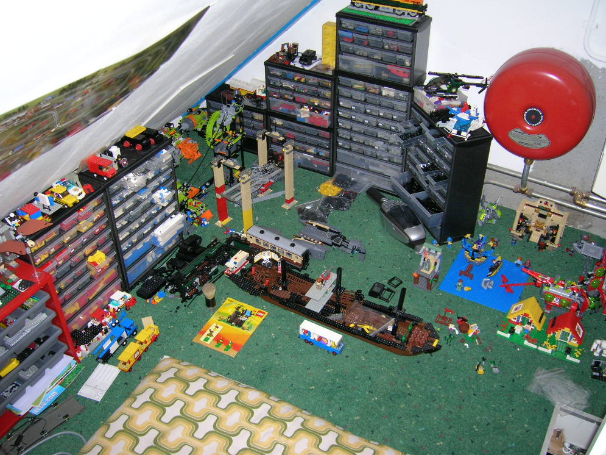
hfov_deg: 52.6
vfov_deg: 40.7
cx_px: 311
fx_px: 613
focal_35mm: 35
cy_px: 221
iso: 110
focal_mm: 5.7
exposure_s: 1/60.1
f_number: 2.9
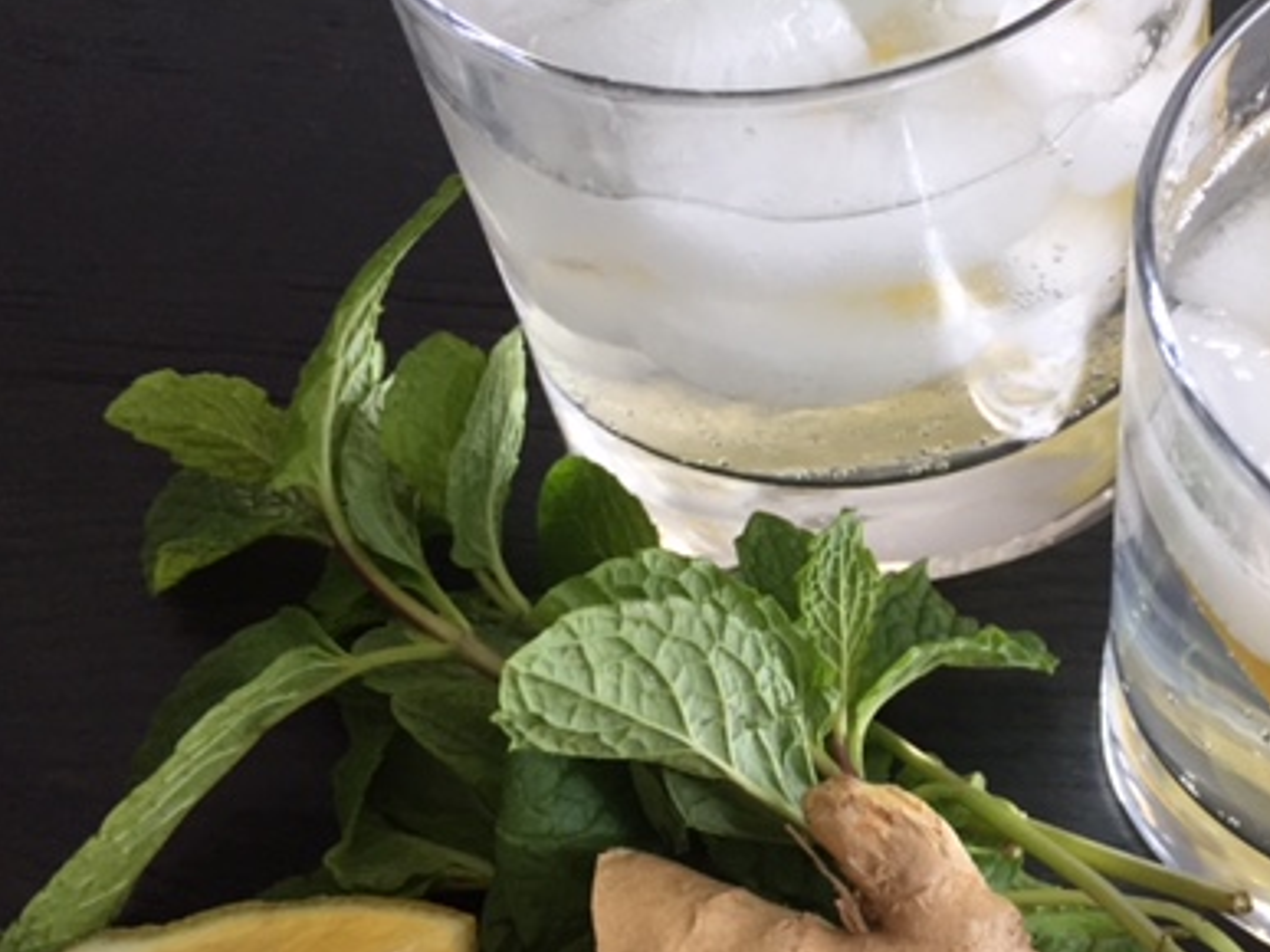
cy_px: 565
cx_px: 1024
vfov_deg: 30.2
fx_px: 1760
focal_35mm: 48
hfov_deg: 38.1
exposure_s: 1/30
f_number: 2.2
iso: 50
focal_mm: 4.15
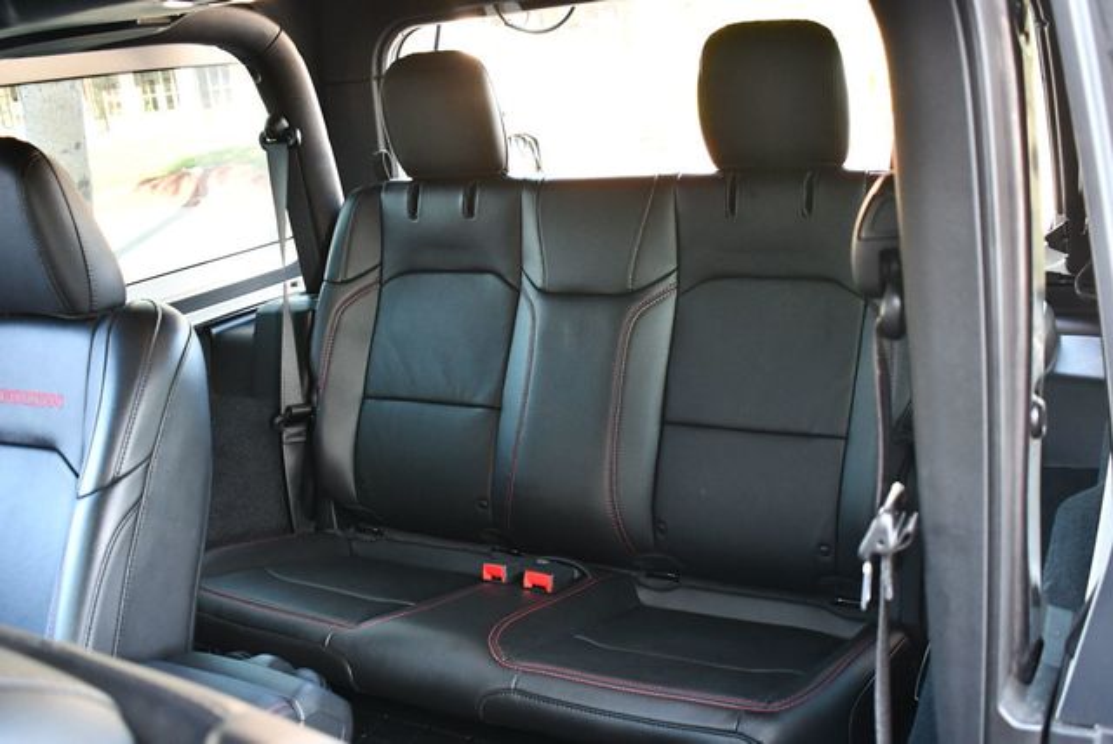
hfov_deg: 53.1
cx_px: 556
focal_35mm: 36
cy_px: 372
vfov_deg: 36.9
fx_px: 1114
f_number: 3.5
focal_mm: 18
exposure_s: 1/125
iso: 1400
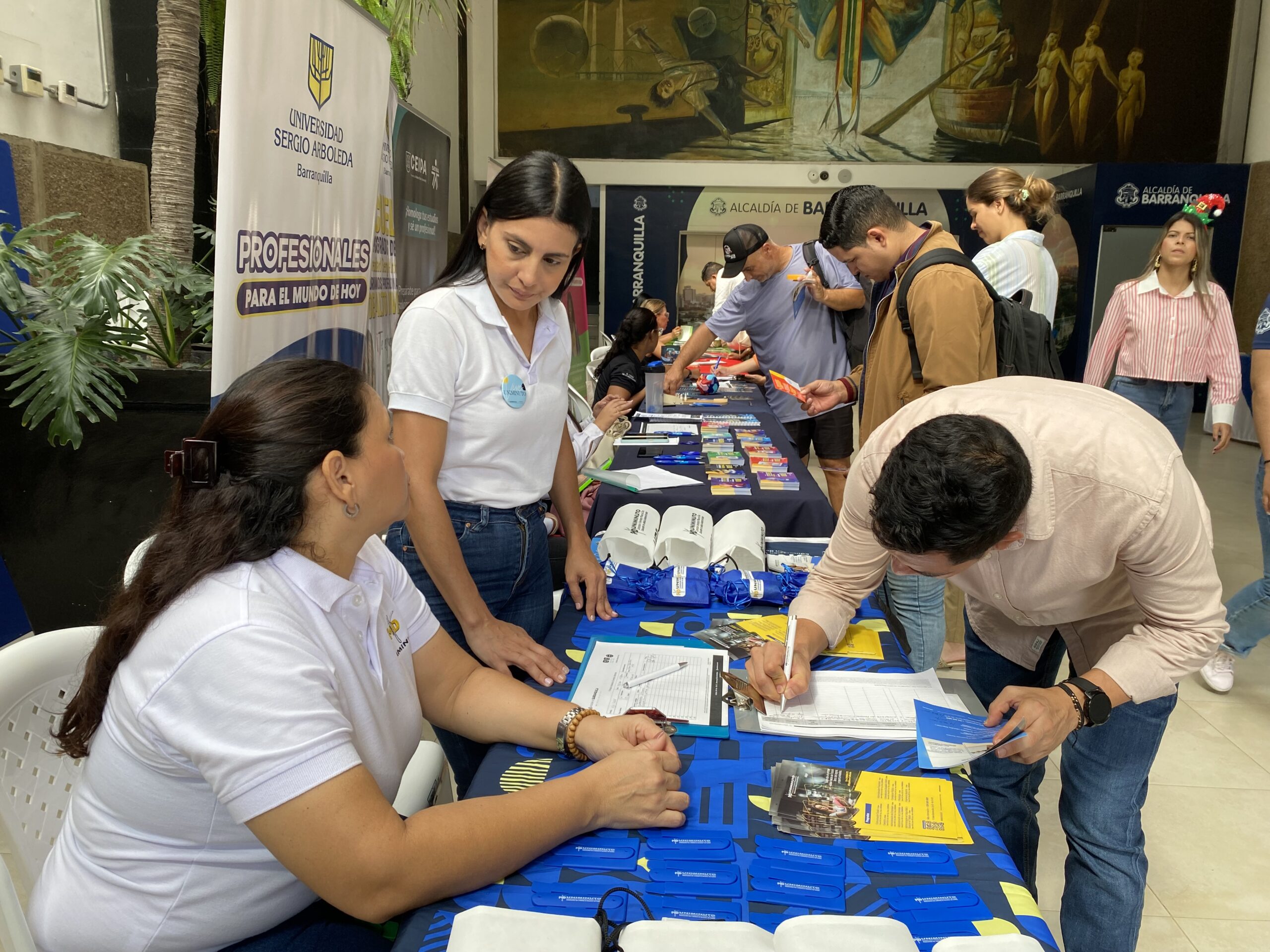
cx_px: 635
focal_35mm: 26
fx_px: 954
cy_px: 476
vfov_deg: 53.1
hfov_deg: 67.3
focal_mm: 4.25
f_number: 1.8
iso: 40
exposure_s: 1/122
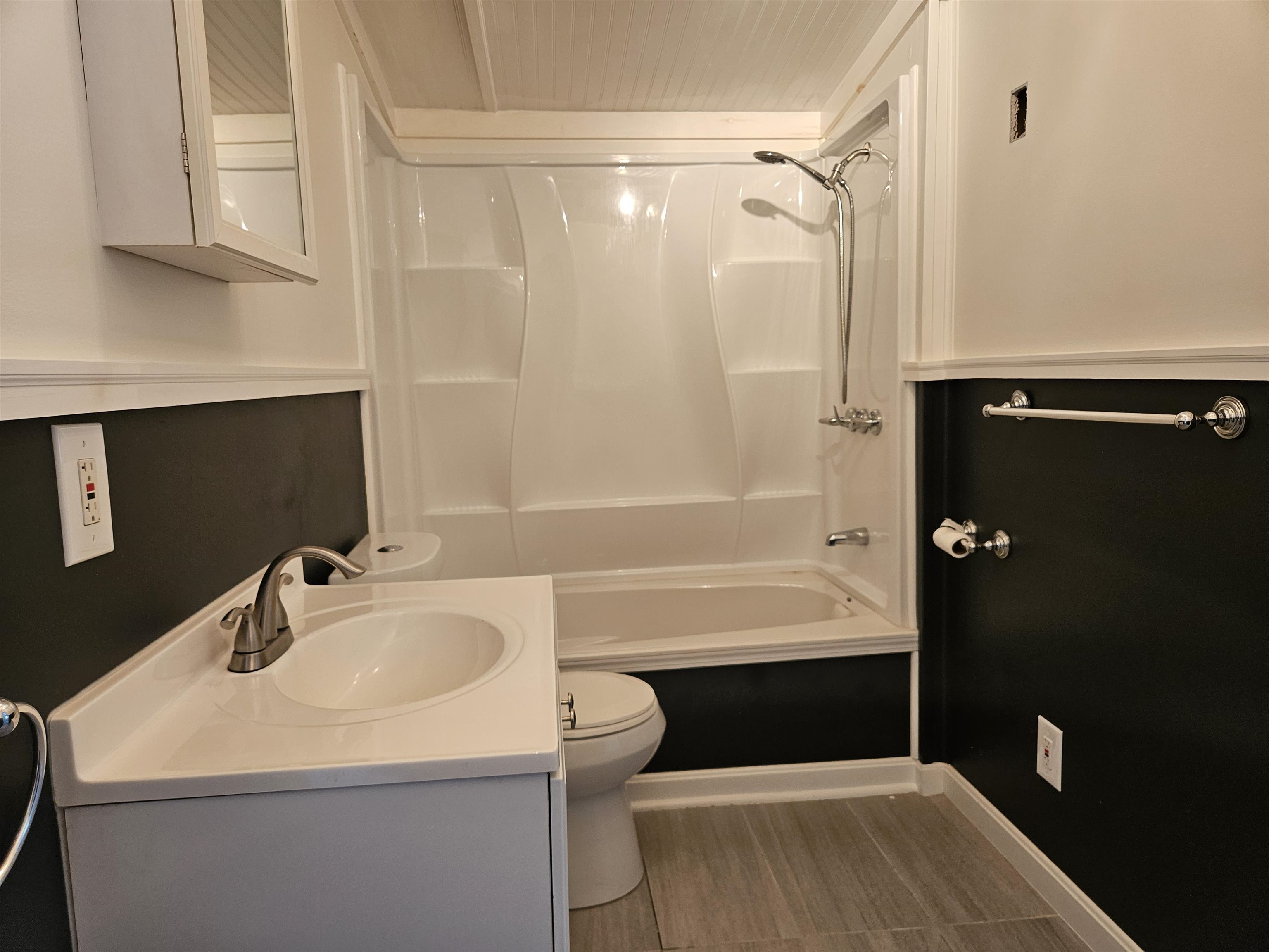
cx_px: 634
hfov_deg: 73.9
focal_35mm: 23
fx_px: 843
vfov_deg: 58.9
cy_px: 476
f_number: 1.8
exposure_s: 1/120
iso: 400
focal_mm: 5.4
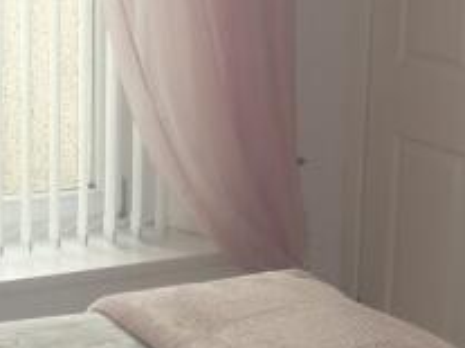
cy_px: 175
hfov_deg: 19.8
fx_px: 1329
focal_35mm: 99
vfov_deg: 14.9
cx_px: 195
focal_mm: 3.6
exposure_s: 1/80
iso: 80
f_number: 2.8
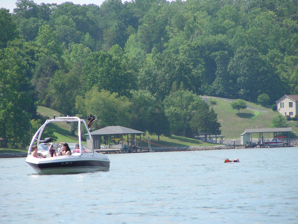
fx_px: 2660
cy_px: 112
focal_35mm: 309
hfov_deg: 6.4
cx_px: 149
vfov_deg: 4.8
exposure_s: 1/487
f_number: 4
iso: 50
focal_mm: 51.6
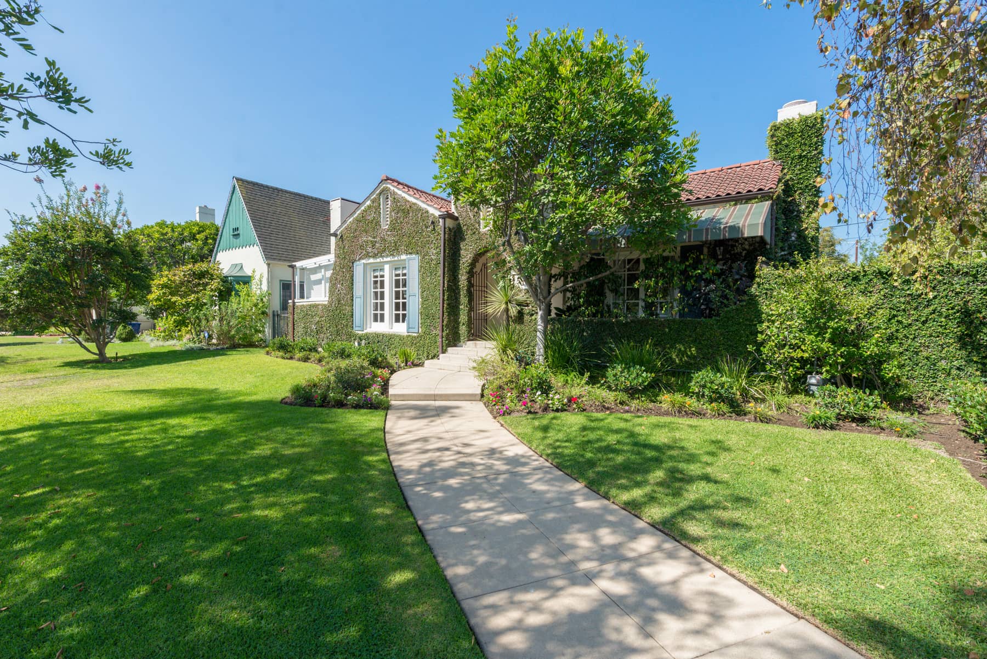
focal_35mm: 16
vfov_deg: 73.8
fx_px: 439
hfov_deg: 96.7
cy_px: 330
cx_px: 494
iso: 400
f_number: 9
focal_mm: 16
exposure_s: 1/1000
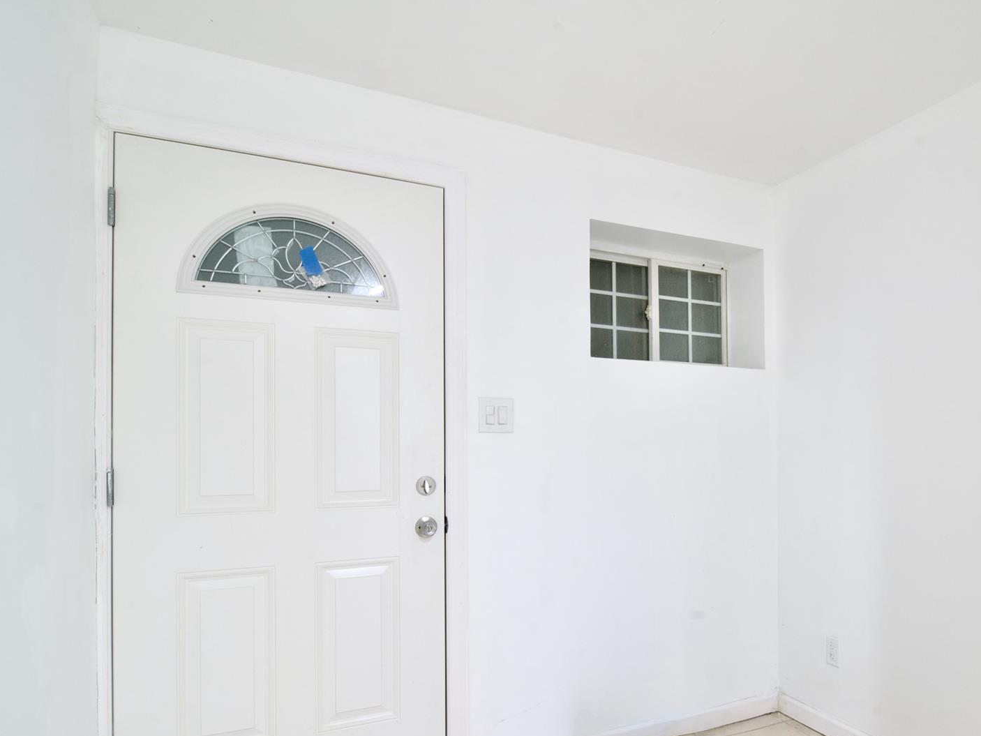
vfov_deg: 62.5
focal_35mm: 21
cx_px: 648
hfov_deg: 76.6
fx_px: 595
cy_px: 464
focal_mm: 15
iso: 400
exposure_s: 1/1.6
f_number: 13
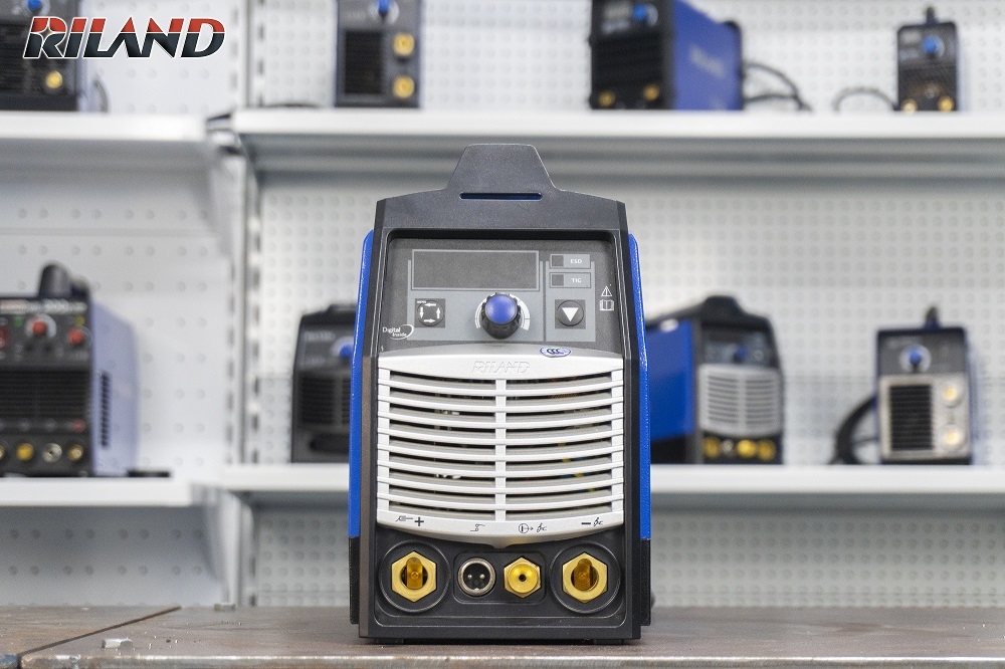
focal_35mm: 75
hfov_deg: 27.0
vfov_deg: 18.2
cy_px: 334
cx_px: 502
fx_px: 2093
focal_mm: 50
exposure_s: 1/60
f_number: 5.6
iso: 2000
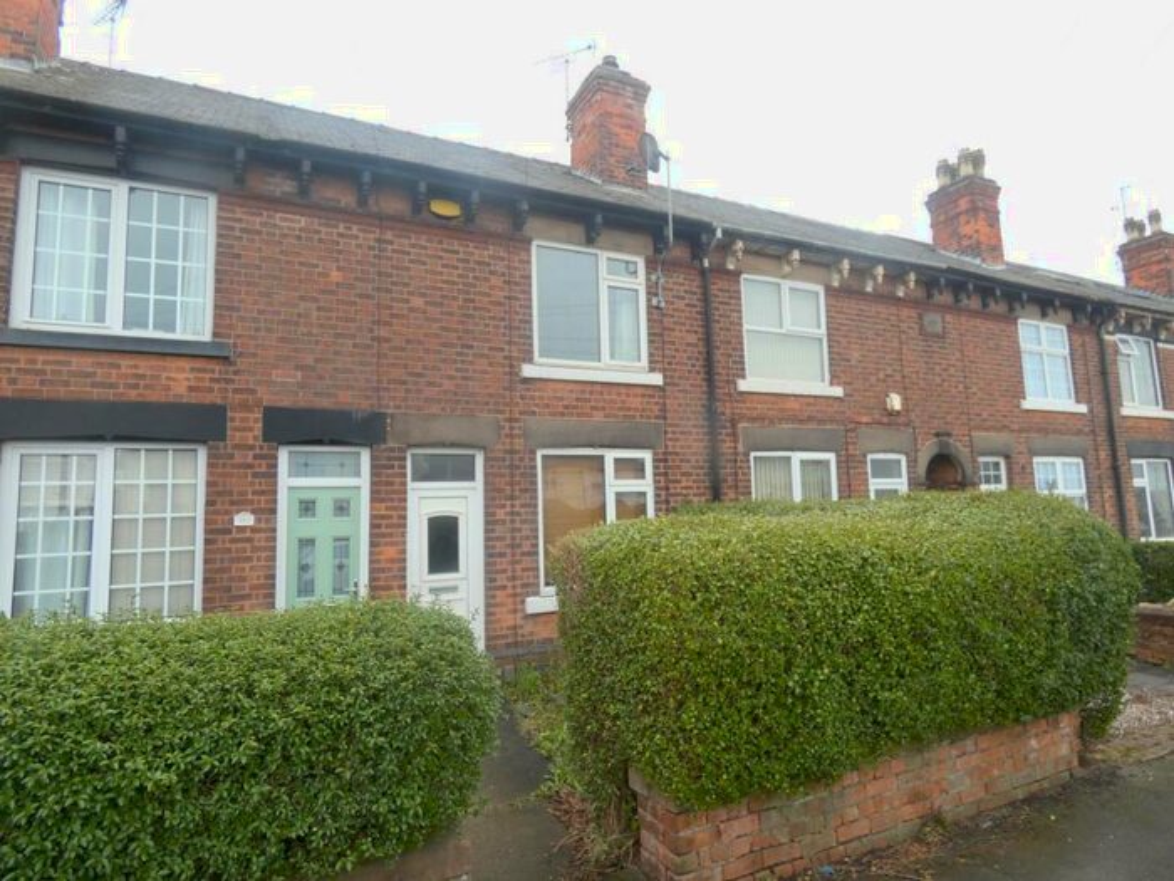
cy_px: 440
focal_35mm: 20
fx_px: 678
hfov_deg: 81.7
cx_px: 587
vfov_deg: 66.0
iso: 80
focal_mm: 3.6
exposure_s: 1/250
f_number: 2.8
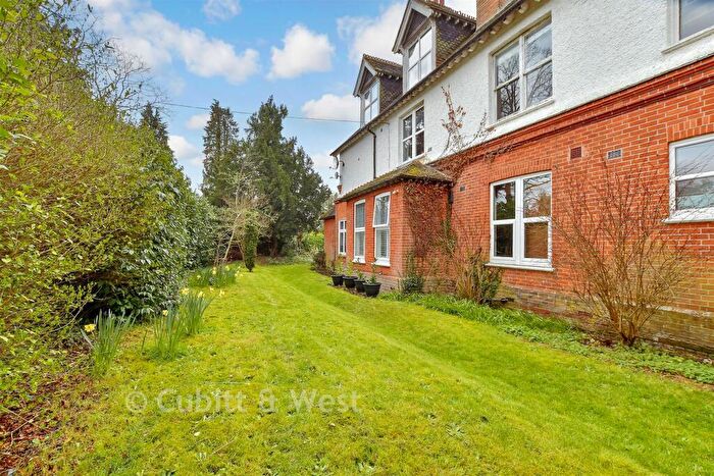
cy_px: 238
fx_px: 298
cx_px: 357
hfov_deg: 100.4
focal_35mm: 15
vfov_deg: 77.4
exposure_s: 1/400
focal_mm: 10
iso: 400
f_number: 8
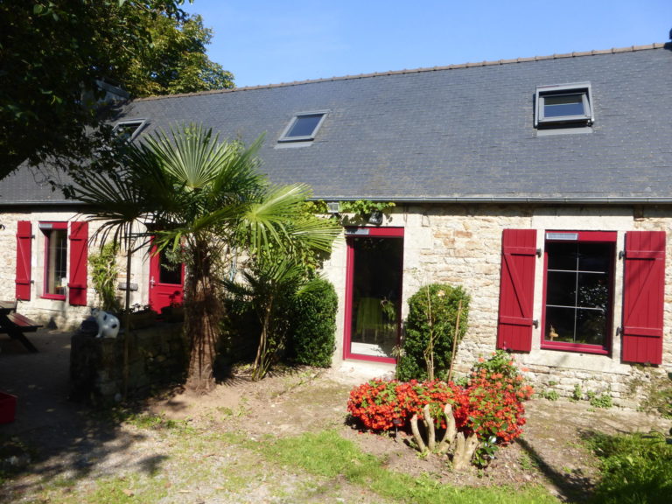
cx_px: 336
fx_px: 485
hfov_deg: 69.4
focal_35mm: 25
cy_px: 252
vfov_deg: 54.9
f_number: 4
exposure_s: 1/400
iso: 100
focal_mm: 4.3
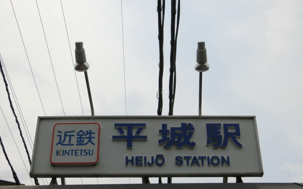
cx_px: 151
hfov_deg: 32.0
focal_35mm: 64
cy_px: 113
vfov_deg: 20.3
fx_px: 528
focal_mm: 10.7
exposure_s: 1/320
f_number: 9.9
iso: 80
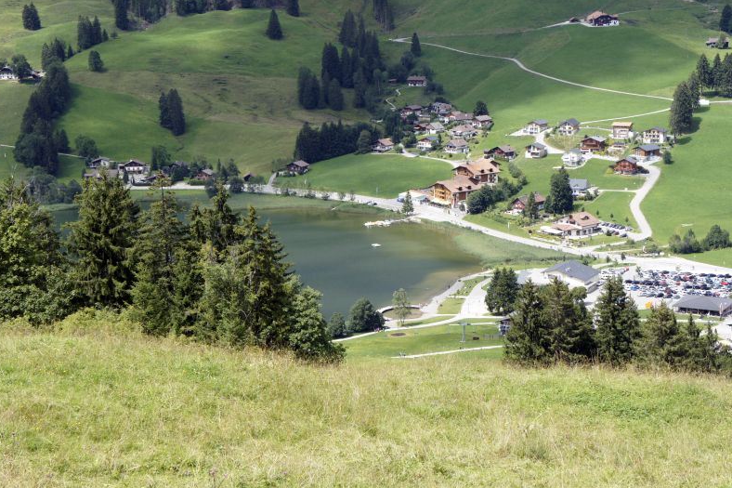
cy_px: 245
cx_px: 361
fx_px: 1423
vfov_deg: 19.4
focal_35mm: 70
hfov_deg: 28.8
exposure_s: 1/250
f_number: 9
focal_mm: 46
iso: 200
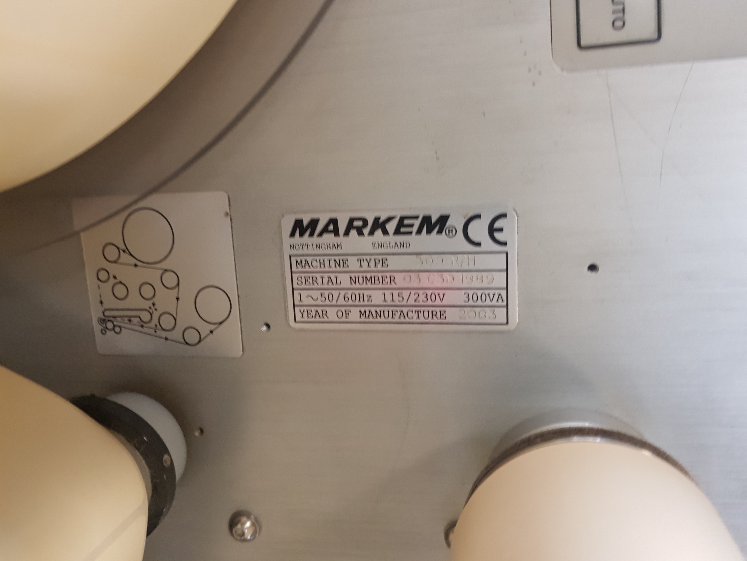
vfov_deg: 53.1
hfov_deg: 67.3
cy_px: 280
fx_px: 561
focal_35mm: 26
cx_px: 374
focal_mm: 4.3
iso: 250
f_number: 1.7
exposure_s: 1/17
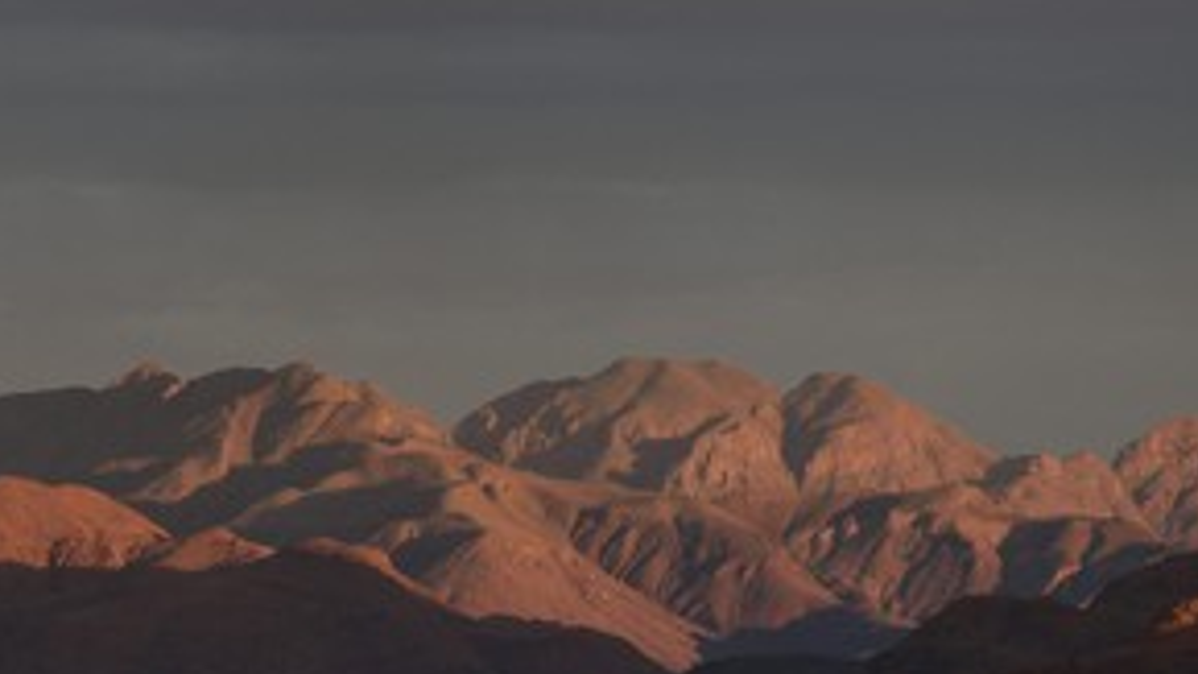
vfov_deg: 4.0
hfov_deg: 7.1
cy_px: 422
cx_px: 851
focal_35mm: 303
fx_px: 9623
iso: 400
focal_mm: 200
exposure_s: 1/160
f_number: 7.1
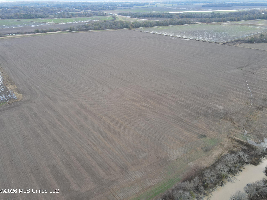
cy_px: 100
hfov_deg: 71.6
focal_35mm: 24
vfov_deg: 56.8
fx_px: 185
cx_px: 134
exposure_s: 1/50
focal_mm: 4.5
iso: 100
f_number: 2.8
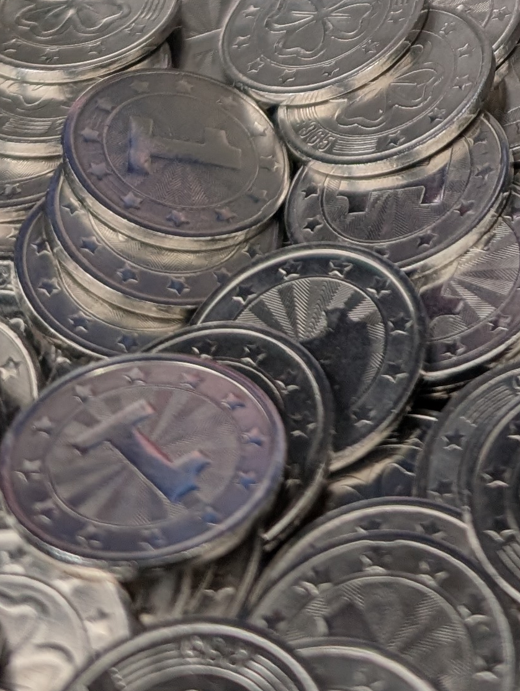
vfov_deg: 19.6
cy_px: -319
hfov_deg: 16.0
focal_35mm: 88
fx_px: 1758
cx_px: 678
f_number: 1.68
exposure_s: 1/110
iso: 101
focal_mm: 6.9
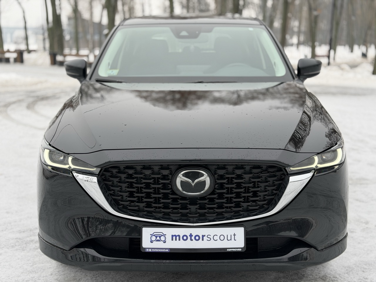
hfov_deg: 39.7
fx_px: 521
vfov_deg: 30.3
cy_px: 141
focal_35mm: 48
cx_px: 188
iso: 64
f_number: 1.78
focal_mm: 6.76
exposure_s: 1/490
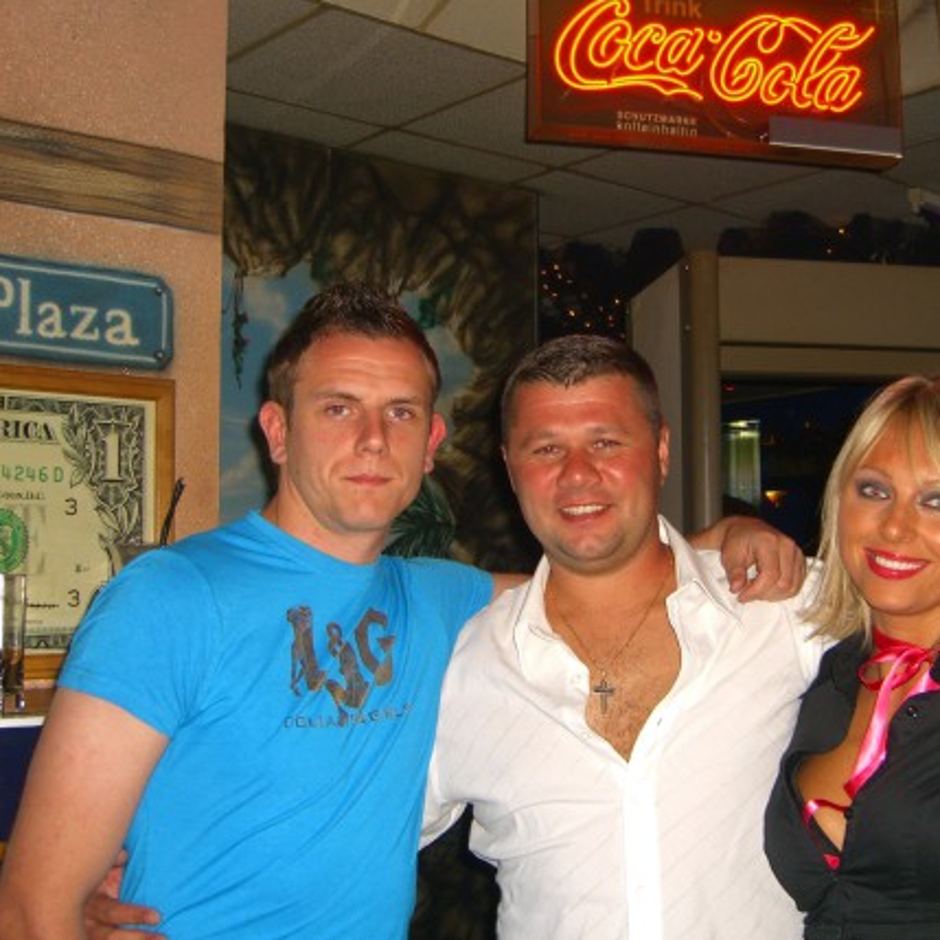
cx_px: 585
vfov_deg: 36.1
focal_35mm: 47
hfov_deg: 35.9
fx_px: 1444
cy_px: 449
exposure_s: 1/60
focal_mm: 7.9
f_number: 2.8
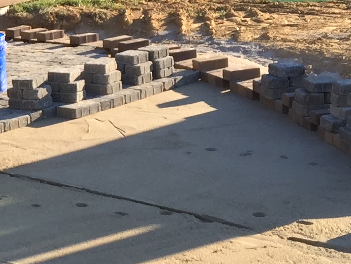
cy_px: 90
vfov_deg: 11.7
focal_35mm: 127
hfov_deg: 14.3
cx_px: -204
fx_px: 1288
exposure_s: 1/557
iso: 32
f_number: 2.2
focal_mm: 4.15
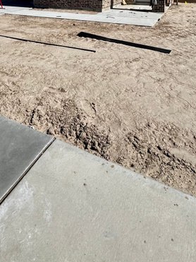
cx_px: 79
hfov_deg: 47.9
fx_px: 219
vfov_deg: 49.4
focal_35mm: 29
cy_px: -4
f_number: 2.2
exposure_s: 1/2985
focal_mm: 2.22
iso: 50
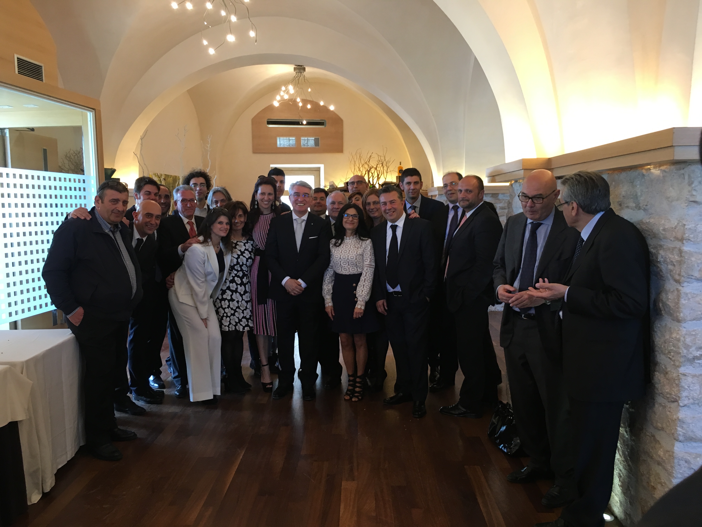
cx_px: 351
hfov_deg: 61.7
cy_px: 264
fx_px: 588
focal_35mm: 29
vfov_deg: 48.2
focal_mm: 4.15
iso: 125
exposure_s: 1/33
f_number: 2.2
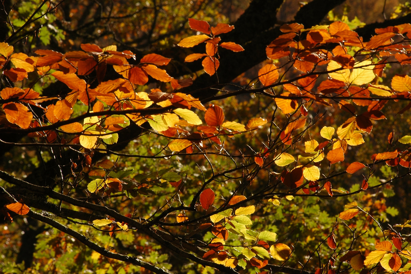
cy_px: 137
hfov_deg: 6.9
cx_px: 206
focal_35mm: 300
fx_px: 3424
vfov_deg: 4.6
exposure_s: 1/60
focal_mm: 200
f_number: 22
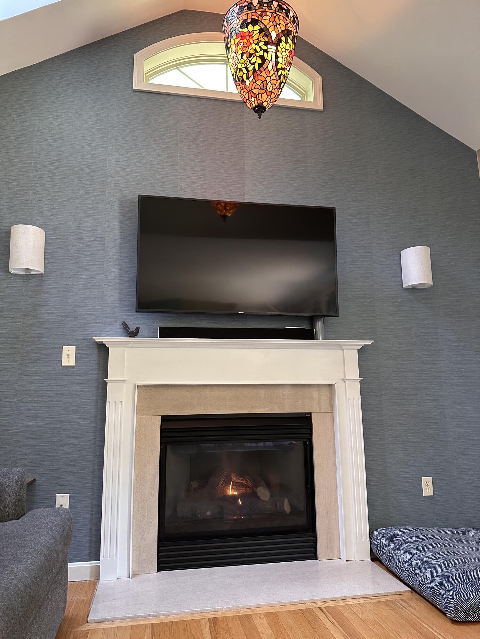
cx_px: 240
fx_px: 444
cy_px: 320
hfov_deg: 56.8
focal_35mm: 24
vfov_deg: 71.6
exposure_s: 1/60
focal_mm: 6.86
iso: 400
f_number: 1.78
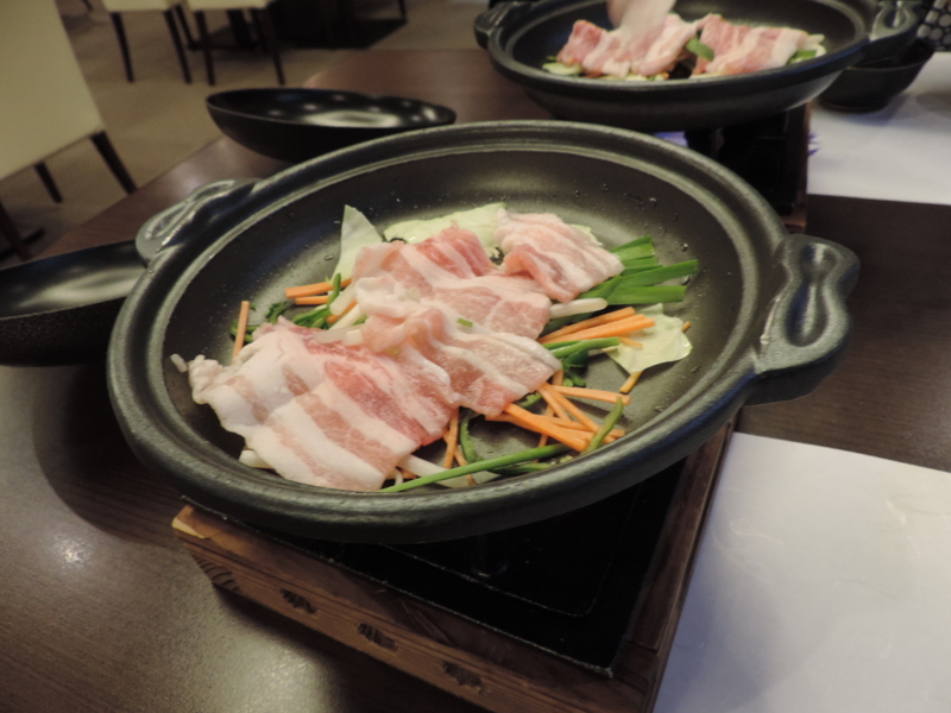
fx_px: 659
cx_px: 476
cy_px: 356
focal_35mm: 24
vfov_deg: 56.8
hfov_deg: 71.6
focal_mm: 4.3
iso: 400
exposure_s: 1/13
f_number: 3
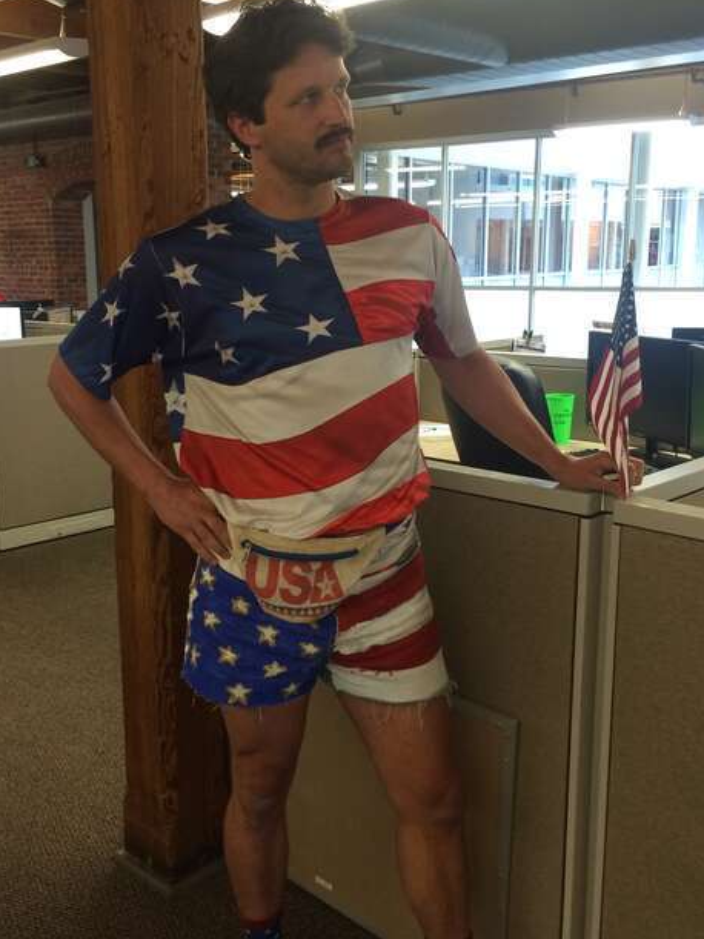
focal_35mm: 38
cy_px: 473
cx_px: 307
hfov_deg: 37.7
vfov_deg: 49.0
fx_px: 1031
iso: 125
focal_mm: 4.15
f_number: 2.2
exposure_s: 1/30
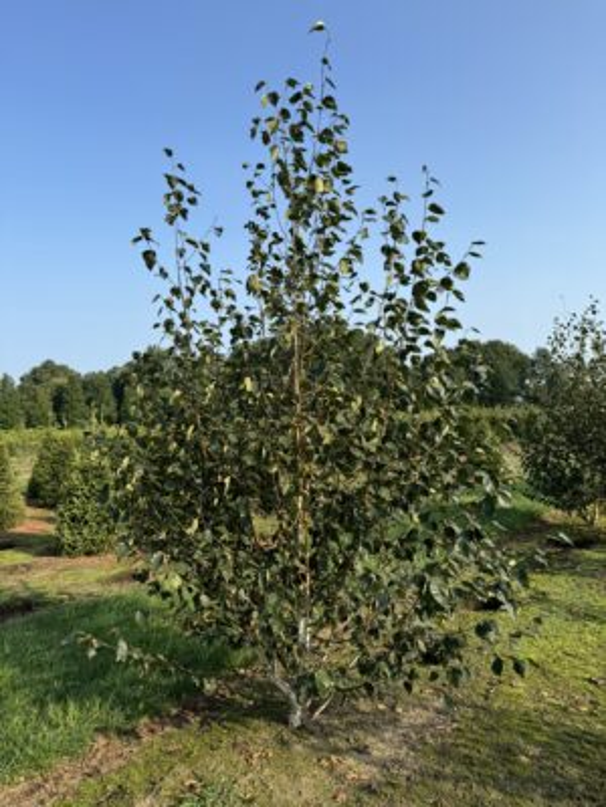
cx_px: 303
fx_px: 560
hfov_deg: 56.8
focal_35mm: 24
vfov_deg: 71.6
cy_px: 404
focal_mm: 6.76
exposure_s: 1/2415
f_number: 1.78
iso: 80
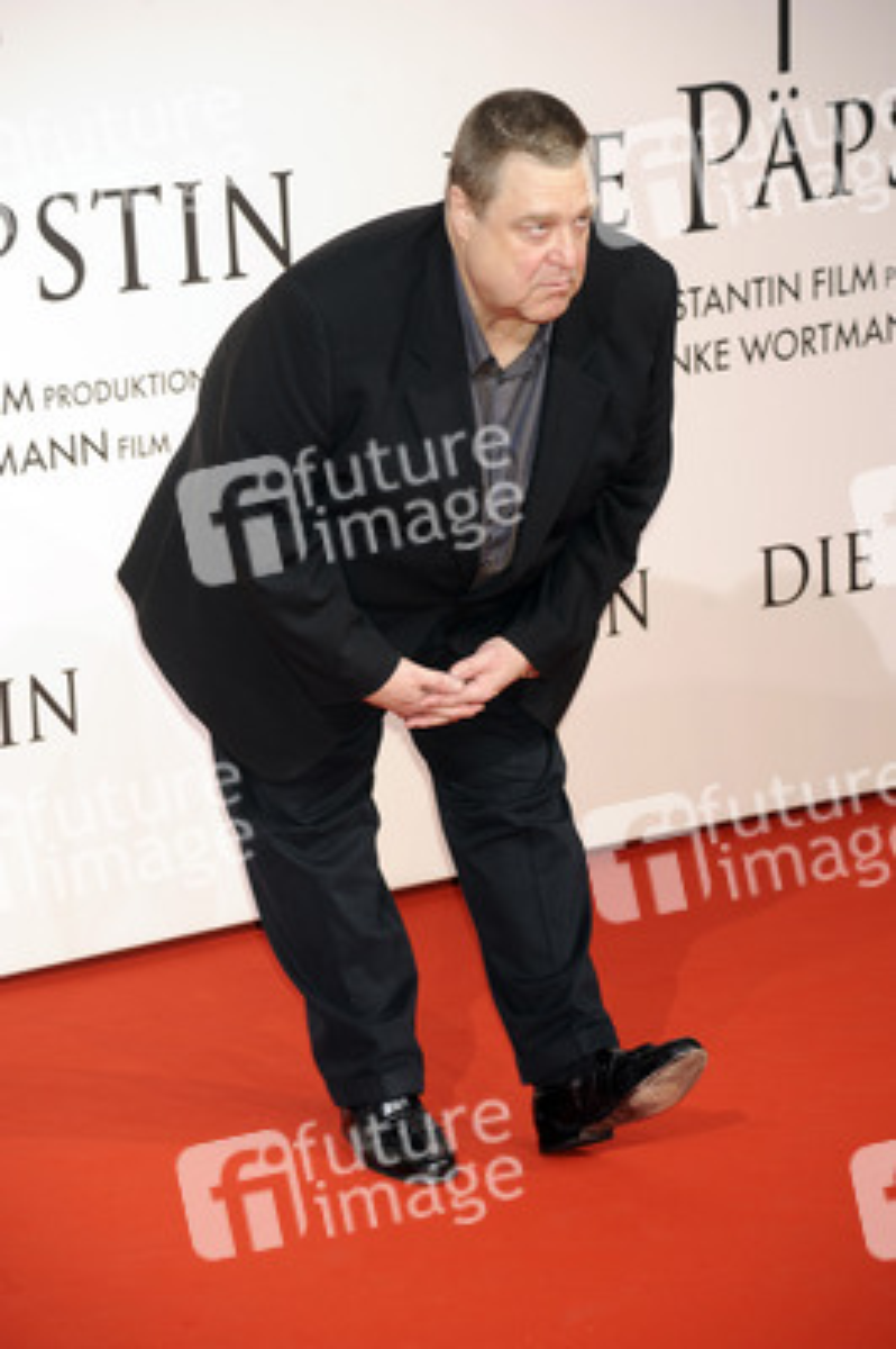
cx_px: 448
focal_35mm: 130
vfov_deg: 15.8
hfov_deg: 10.5
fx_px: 4861
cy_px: 674
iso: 400
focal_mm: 130
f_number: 6.3
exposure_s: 1/160
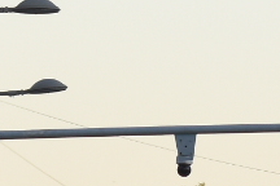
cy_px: 540
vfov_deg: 1.2
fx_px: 8734
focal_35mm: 1123
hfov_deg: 1.8
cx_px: 455
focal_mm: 100
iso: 320
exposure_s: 1/320
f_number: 4
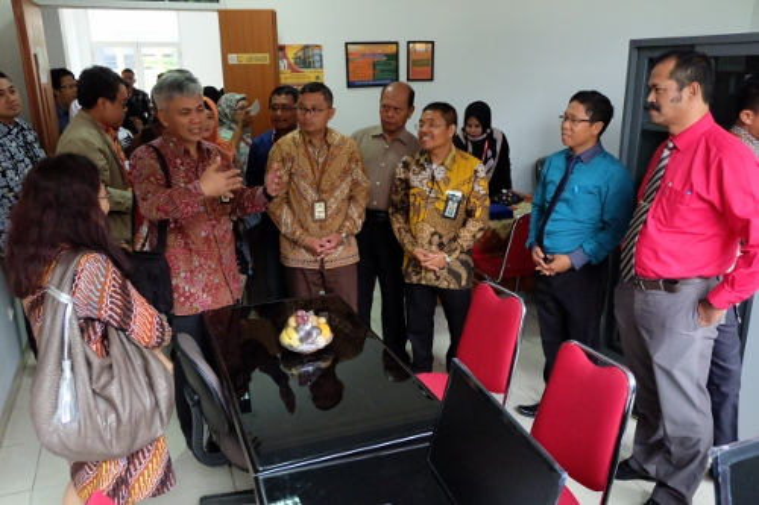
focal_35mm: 29
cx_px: 380
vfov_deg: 44.9
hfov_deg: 63.7
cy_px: 252
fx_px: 611
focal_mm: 19.2
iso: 6400
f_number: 3.8
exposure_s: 1/140
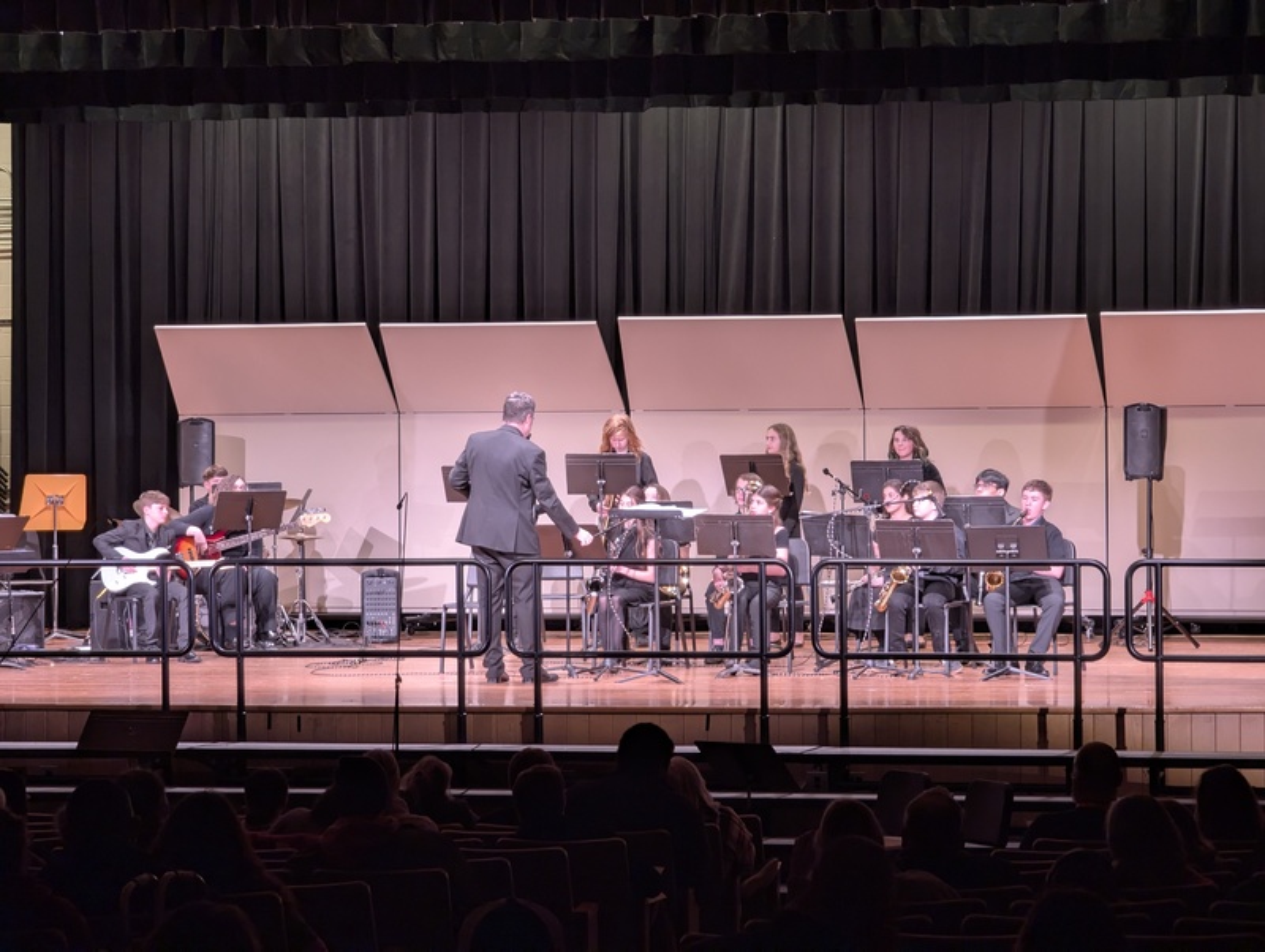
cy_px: 476
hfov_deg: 16.8
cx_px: 632
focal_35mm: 117
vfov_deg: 12.7
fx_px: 4281
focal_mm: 19
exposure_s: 1/30.8
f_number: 3.5
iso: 231
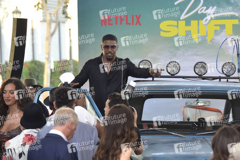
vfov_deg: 8.1
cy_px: 80
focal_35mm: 170
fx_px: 1133
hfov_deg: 12.1
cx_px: 120
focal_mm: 170
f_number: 5.6
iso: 1250
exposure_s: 1/250
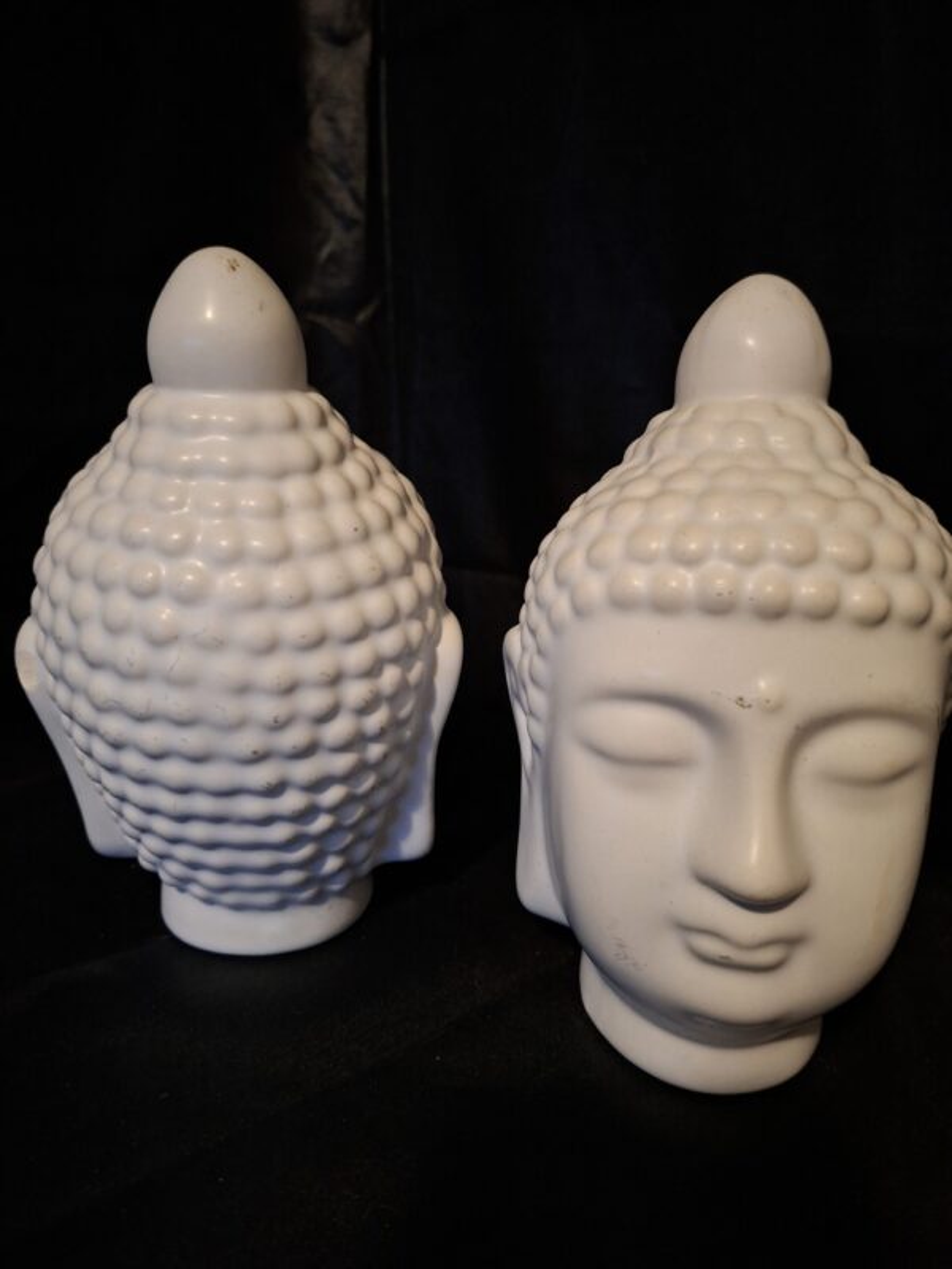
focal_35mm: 23
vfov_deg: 73.9
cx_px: 476
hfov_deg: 58.9
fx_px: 843
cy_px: 634
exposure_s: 1/24
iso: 640
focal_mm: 5.54
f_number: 1.8
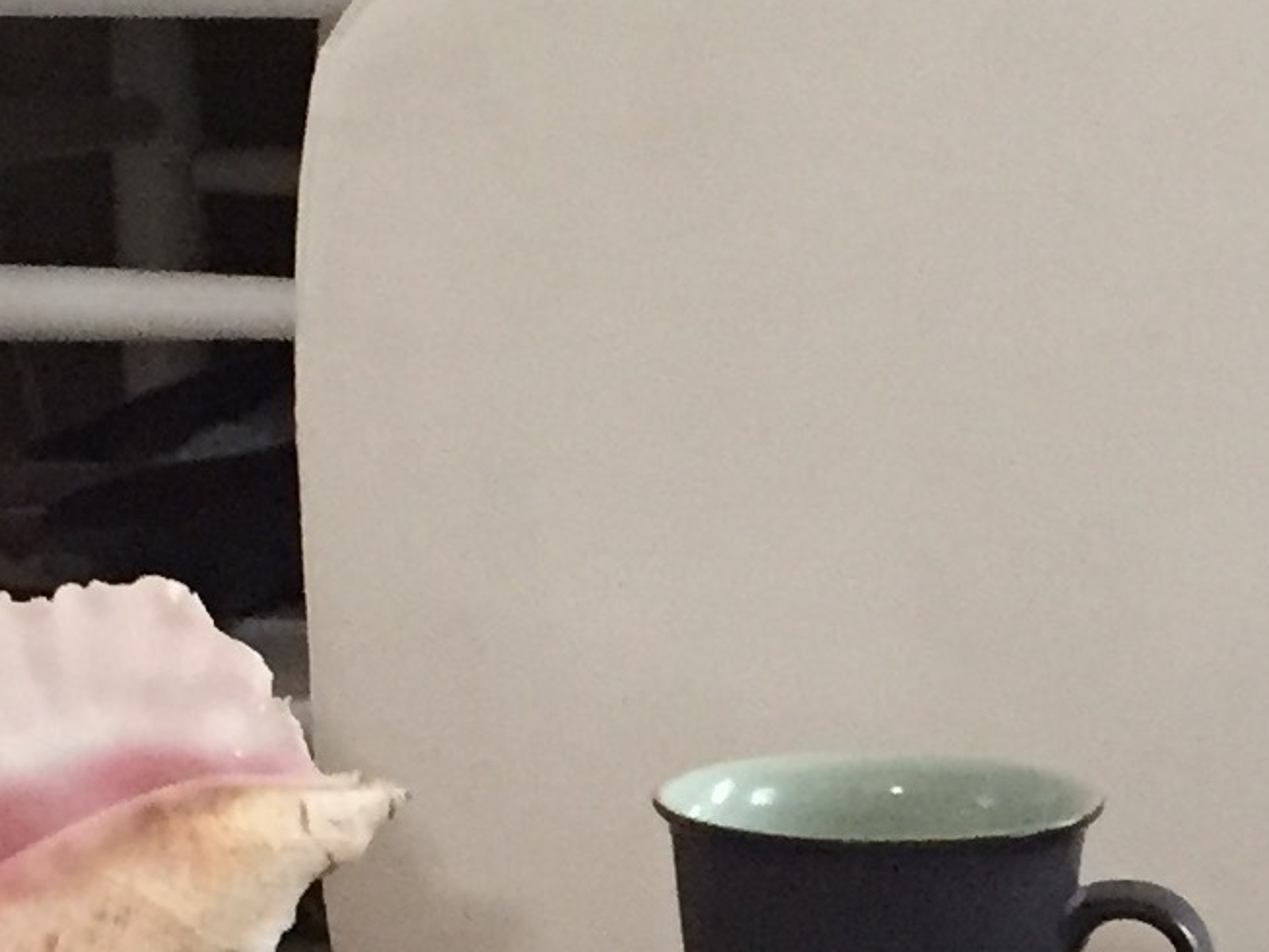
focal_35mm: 145
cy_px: 859
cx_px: 1197
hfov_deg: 13.5
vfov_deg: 10.2
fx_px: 5317
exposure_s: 1/15
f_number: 2.2
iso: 250
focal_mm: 4.15
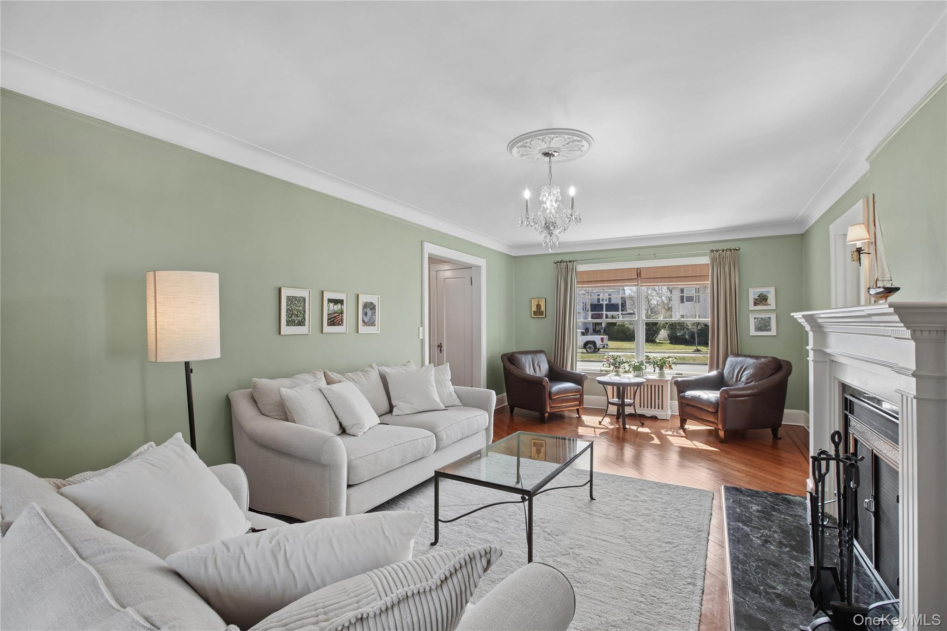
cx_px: 474
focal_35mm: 16
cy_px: 316
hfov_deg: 96.7
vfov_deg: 73.7
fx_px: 421
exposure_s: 1/5
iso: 100
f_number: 11
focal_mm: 16
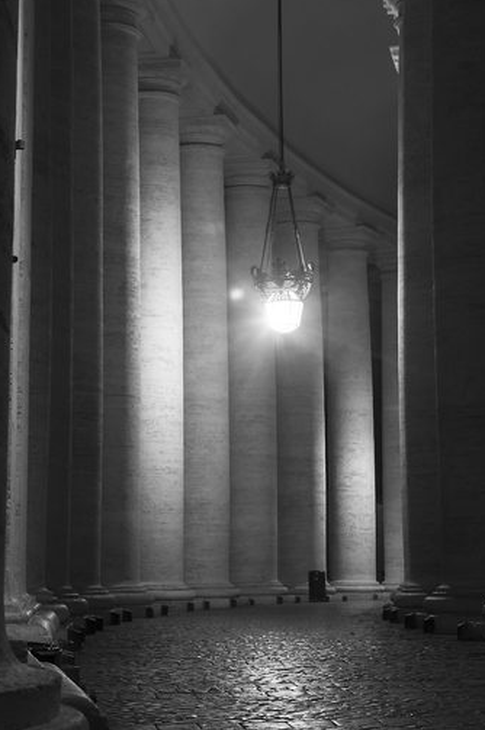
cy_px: 298
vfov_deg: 25.2
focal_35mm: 81
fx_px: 1633
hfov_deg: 16.9
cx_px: 259
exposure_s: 2
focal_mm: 45
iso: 100
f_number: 9
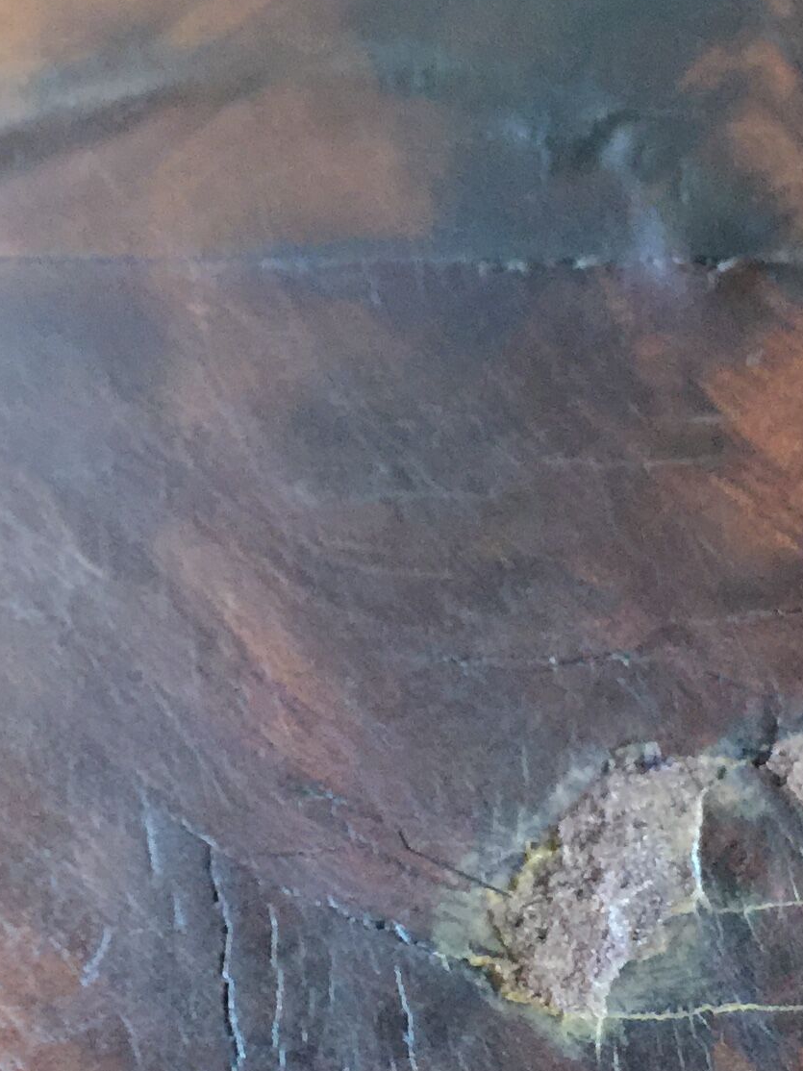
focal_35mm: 85
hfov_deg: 17.3
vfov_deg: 22.7
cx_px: 556
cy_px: 847
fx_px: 2630
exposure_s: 1/4
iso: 125
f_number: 2.2
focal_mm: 4.15
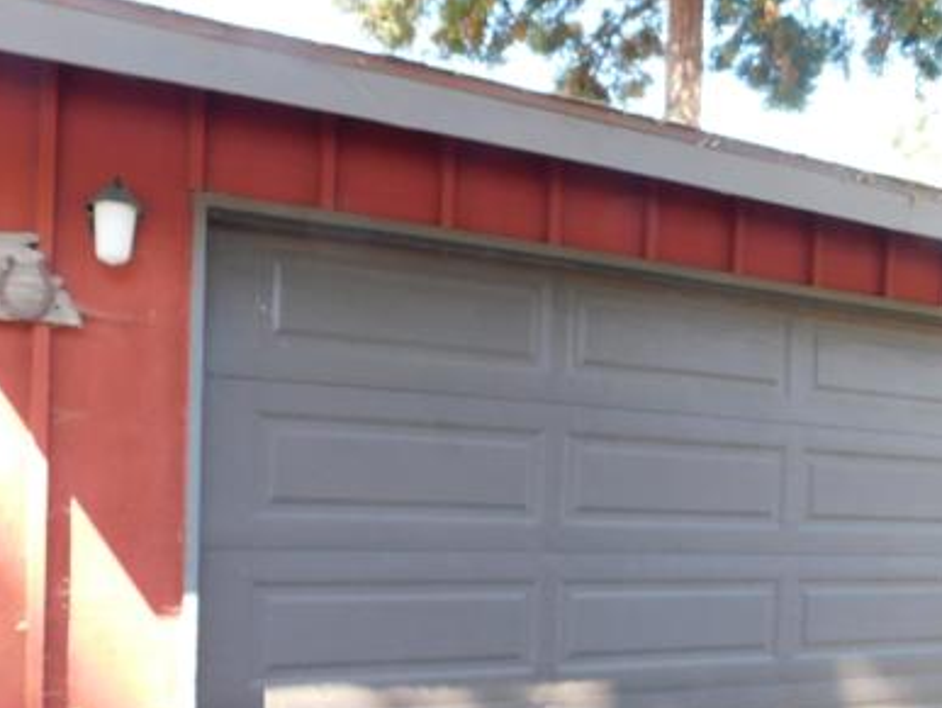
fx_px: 1035
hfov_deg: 48.9
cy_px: 523
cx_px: 448
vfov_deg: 37.0
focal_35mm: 38
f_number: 3
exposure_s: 1/60
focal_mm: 4
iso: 125
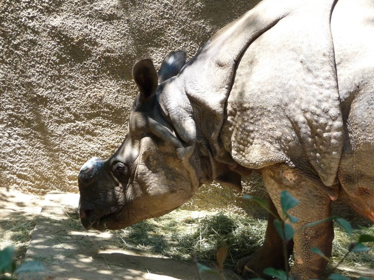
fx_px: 1286
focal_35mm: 119
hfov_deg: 16.6
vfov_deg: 12.5
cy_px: 140
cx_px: 187
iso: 400
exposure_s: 1/320
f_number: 4.7
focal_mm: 20.3
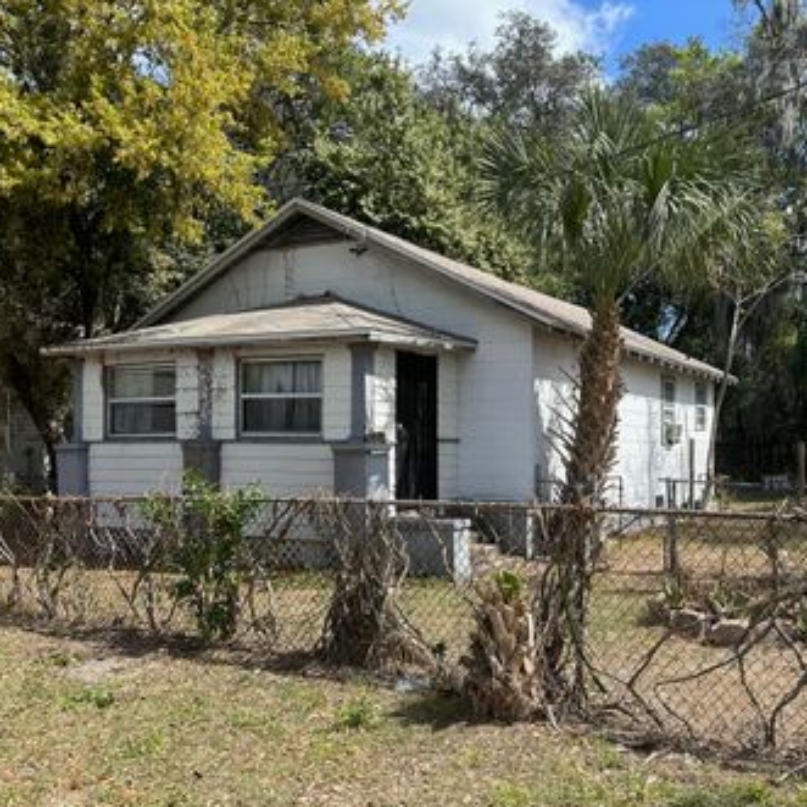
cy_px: 452
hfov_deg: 50.2
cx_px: 539
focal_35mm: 32
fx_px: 844
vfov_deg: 51.0
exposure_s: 1/2732
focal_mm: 6.86
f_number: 1.78
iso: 80
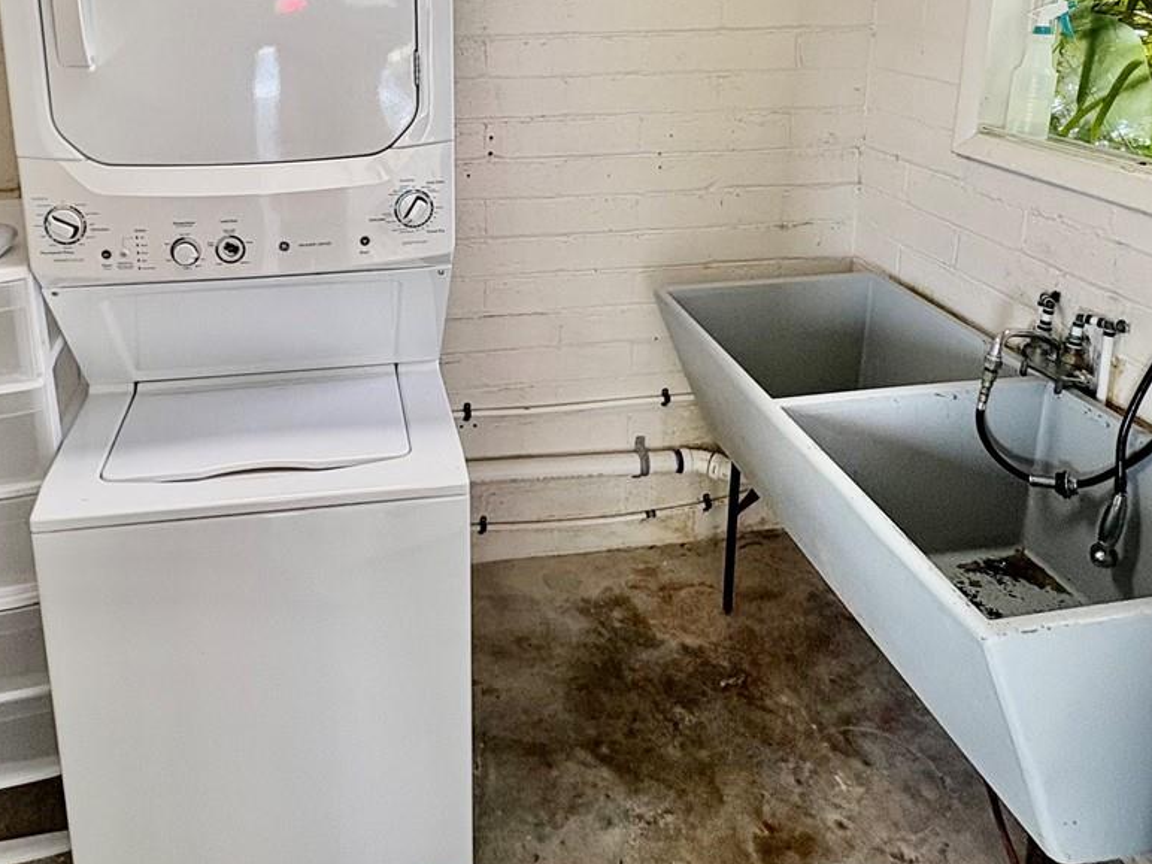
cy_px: 175
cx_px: 460
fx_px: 965
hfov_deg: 61.1
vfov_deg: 45.8
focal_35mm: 29
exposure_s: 1/120
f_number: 2.2
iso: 100
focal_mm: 2.22
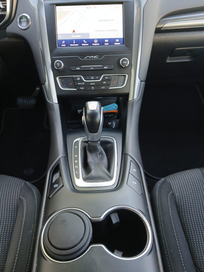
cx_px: 102
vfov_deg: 67.3
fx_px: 204
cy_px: 136
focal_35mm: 26
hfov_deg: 53.1
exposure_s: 1/50
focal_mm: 3.98
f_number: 1.8
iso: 200
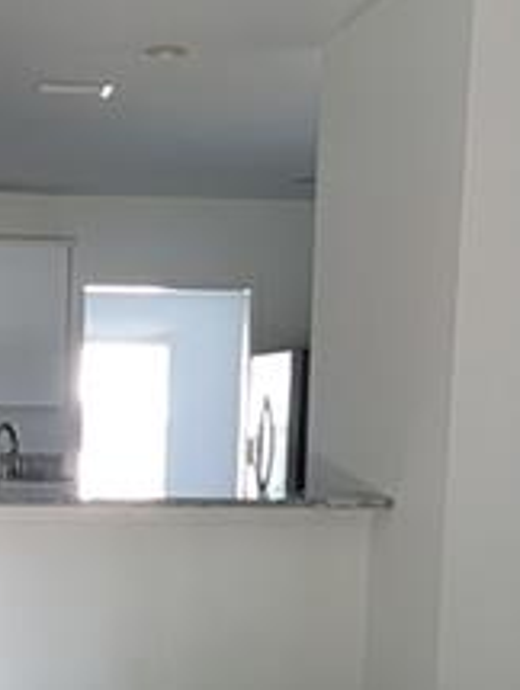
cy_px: 581
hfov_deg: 21.3
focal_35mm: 67
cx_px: 8
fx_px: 1338
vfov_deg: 28.1
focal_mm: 2.23
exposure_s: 1/23.8
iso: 93
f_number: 1.95
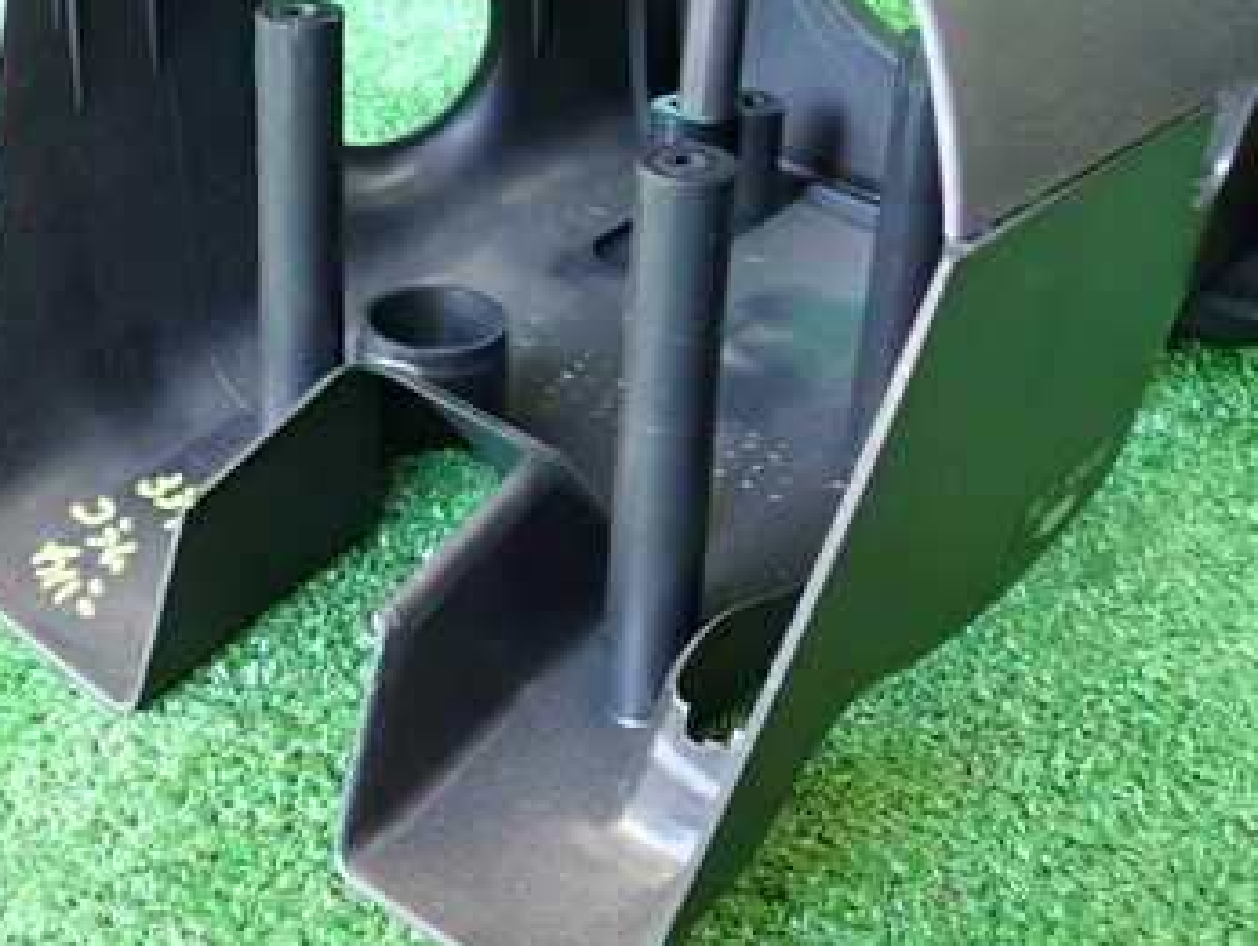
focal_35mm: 52
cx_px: 662
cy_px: 266
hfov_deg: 36.8
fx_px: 1891
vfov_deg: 27.8
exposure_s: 1/30
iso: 400
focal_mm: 5.4
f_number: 2.3
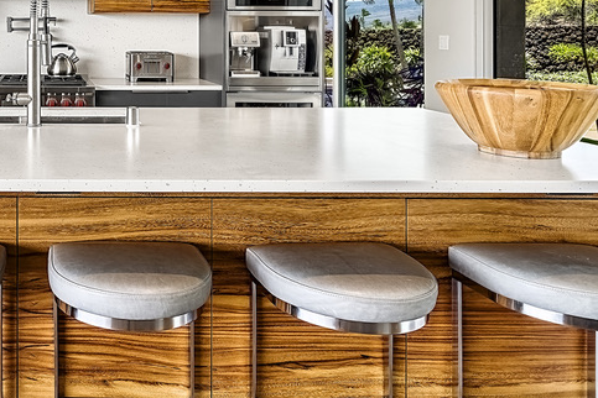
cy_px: 43
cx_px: 14
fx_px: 598
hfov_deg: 45.6
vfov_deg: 34.9
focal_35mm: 36
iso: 320
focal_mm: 16
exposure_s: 1/30
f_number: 8
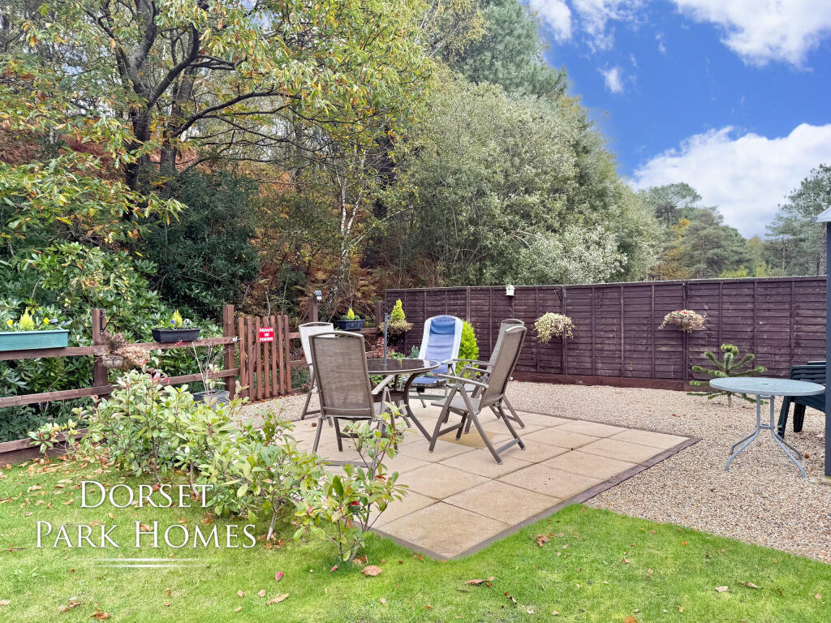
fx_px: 576
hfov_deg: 71.6
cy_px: 312
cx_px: 416
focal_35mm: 24
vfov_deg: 56.8
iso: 80
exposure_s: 1/467
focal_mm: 6.76
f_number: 1.78
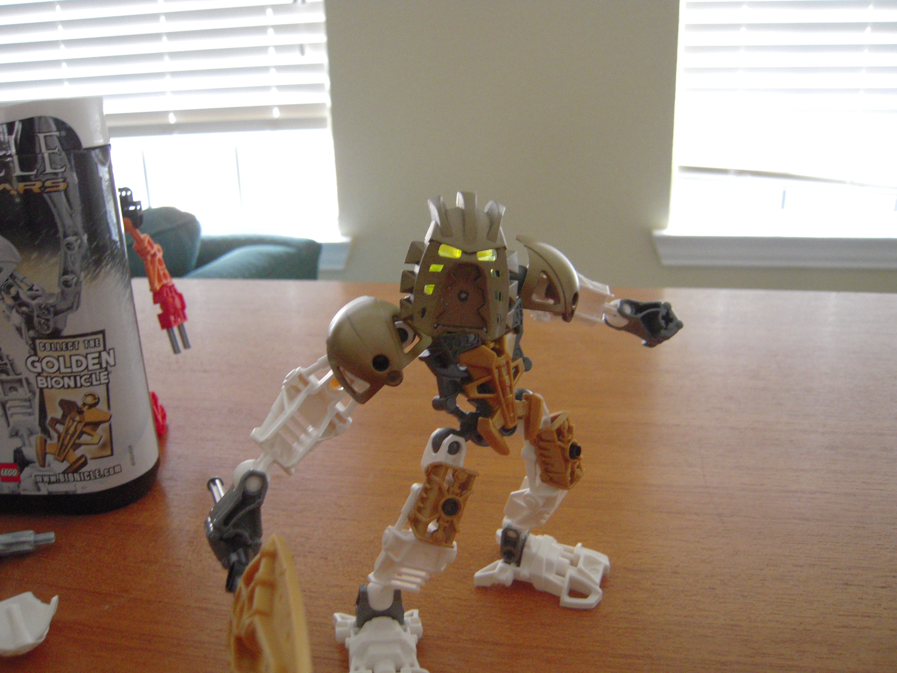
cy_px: 336
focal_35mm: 28
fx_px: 726
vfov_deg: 49.7
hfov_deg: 63.4
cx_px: 448
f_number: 2.7
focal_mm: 5
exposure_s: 1/8
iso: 500
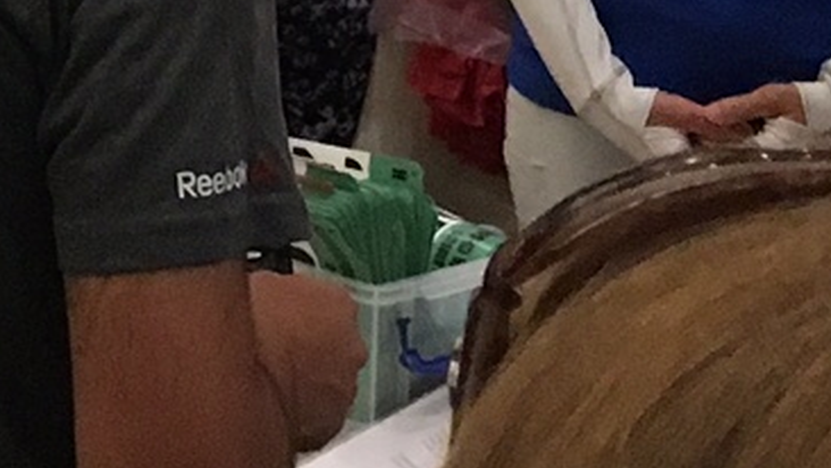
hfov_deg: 12.1
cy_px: -1031
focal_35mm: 174
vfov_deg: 6.3
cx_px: -170
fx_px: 3835
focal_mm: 4.15
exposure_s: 1/30
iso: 200
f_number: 2.2
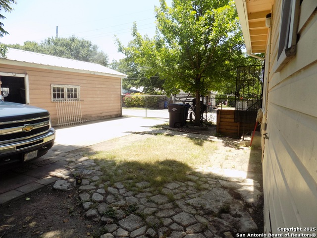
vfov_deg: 58.9
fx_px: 211
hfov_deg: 73.9
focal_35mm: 23
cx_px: 158
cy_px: 119
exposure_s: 1/400
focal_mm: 4
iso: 80
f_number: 3.1
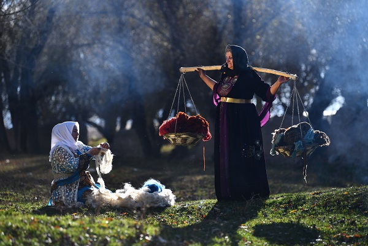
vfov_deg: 9.5
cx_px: 184
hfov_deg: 14.2
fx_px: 1482
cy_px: 123
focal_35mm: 145
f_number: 2.8
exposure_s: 1/3200
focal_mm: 145
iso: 250
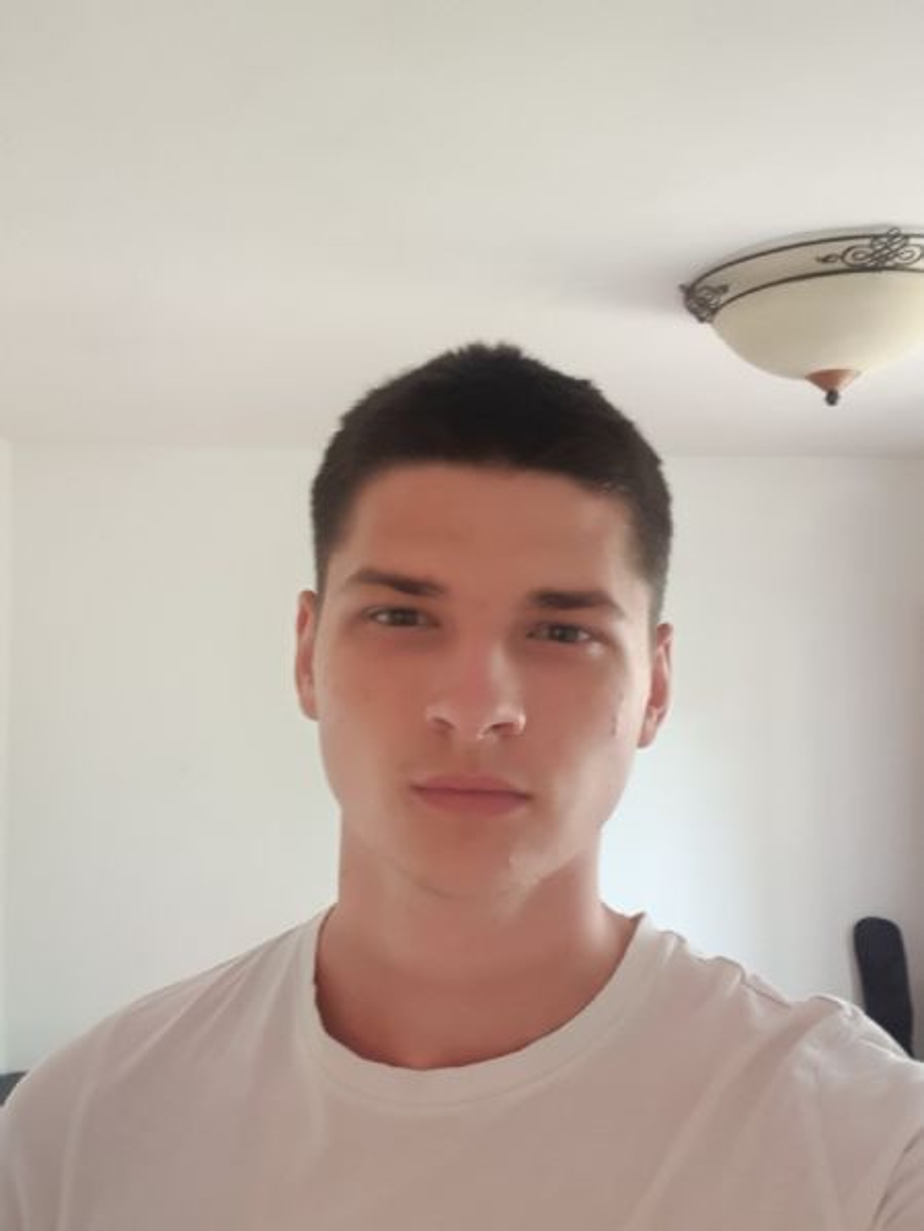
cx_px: 462
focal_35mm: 31
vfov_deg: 58.4
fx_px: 1103
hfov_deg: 45.4
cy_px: 616
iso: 200
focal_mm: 2.92
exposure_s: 1/25
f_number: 1.7
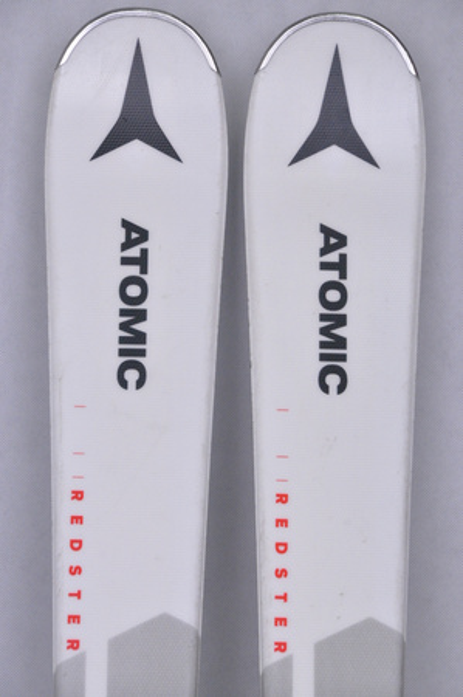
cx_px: 232
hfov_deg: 8.7
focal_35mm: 158
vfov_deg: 13.1
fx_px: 3045
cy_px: 348
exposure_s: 1/125
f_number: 9.5
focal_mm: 105
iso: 3200
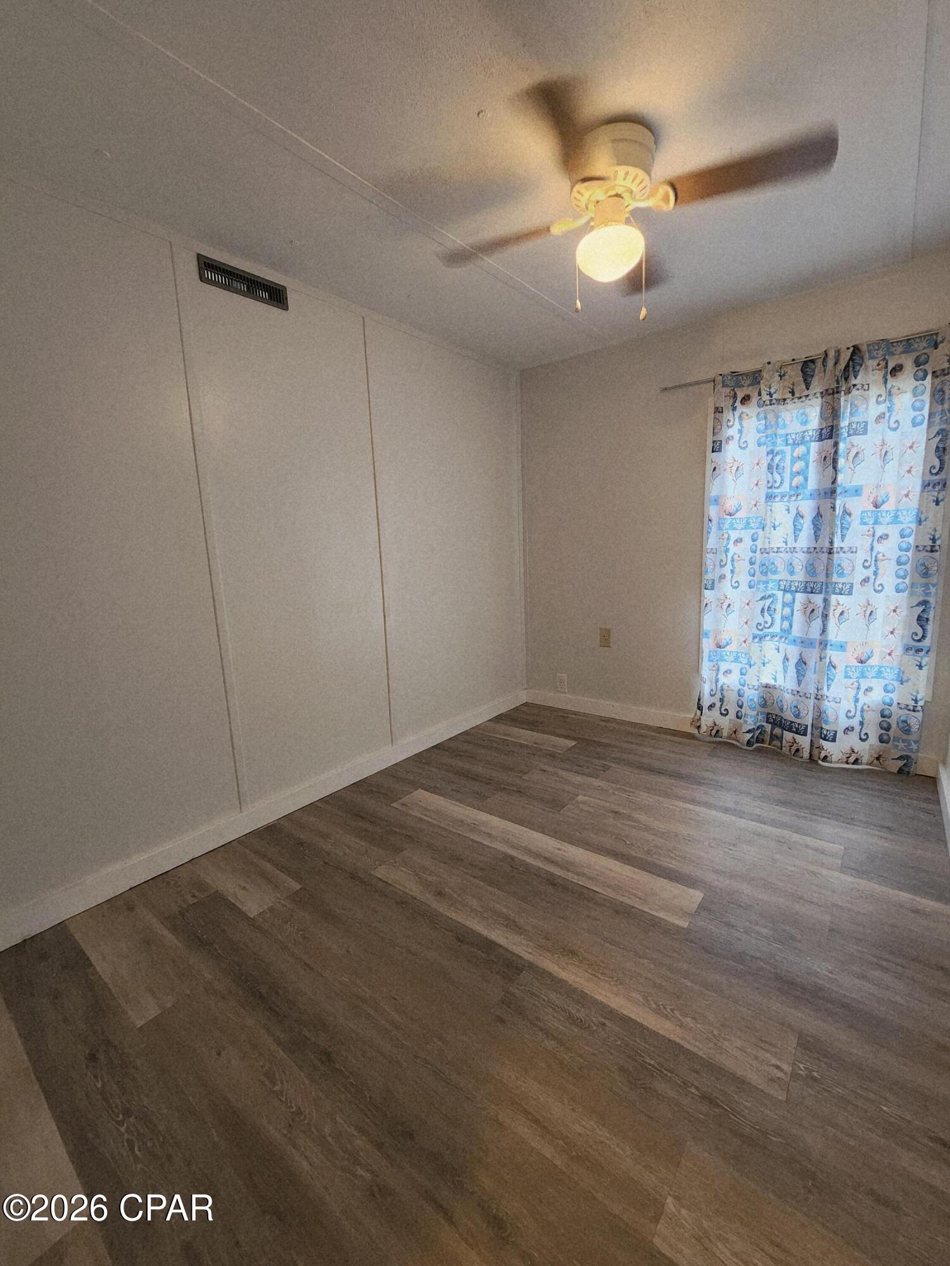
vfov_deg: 106.2
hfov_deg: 89.9
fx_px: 476
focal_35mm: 13
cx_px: 475
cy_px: 633
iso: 400
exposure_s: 1/40
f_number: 2.2
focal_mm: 2.2
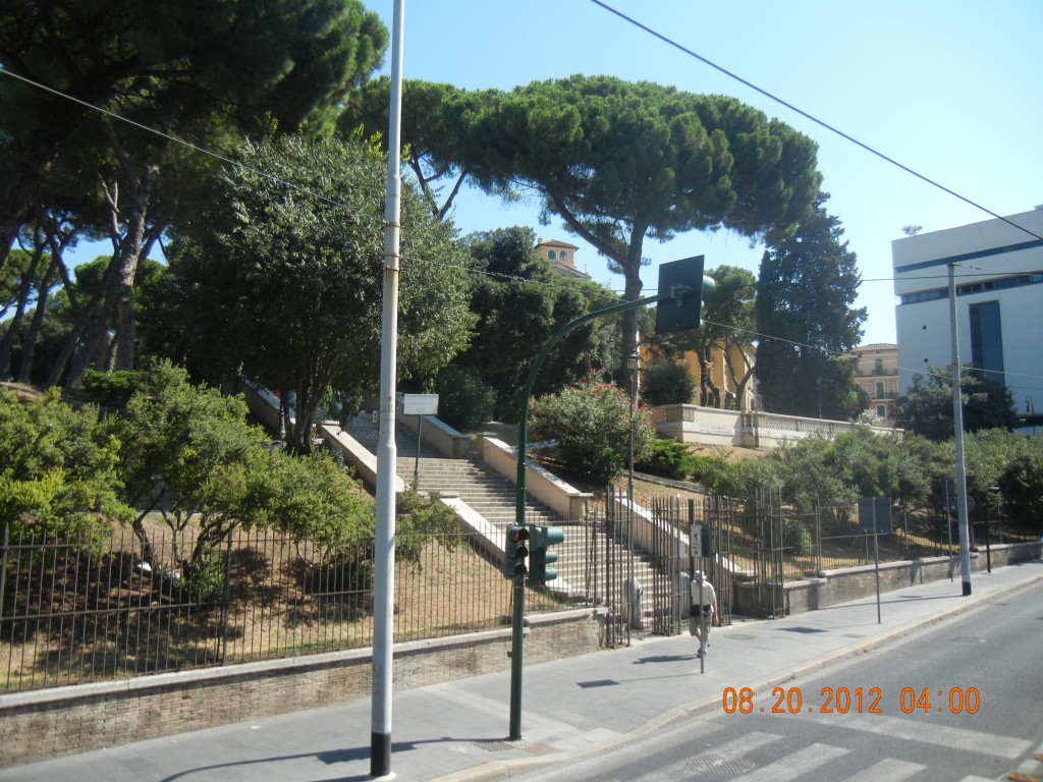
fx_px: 904
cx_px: 522
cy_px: 391
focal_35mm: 30
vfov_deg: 46.8
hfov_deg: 60.0
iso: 160
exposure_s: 1/778
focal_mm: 5.4
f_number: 3.5
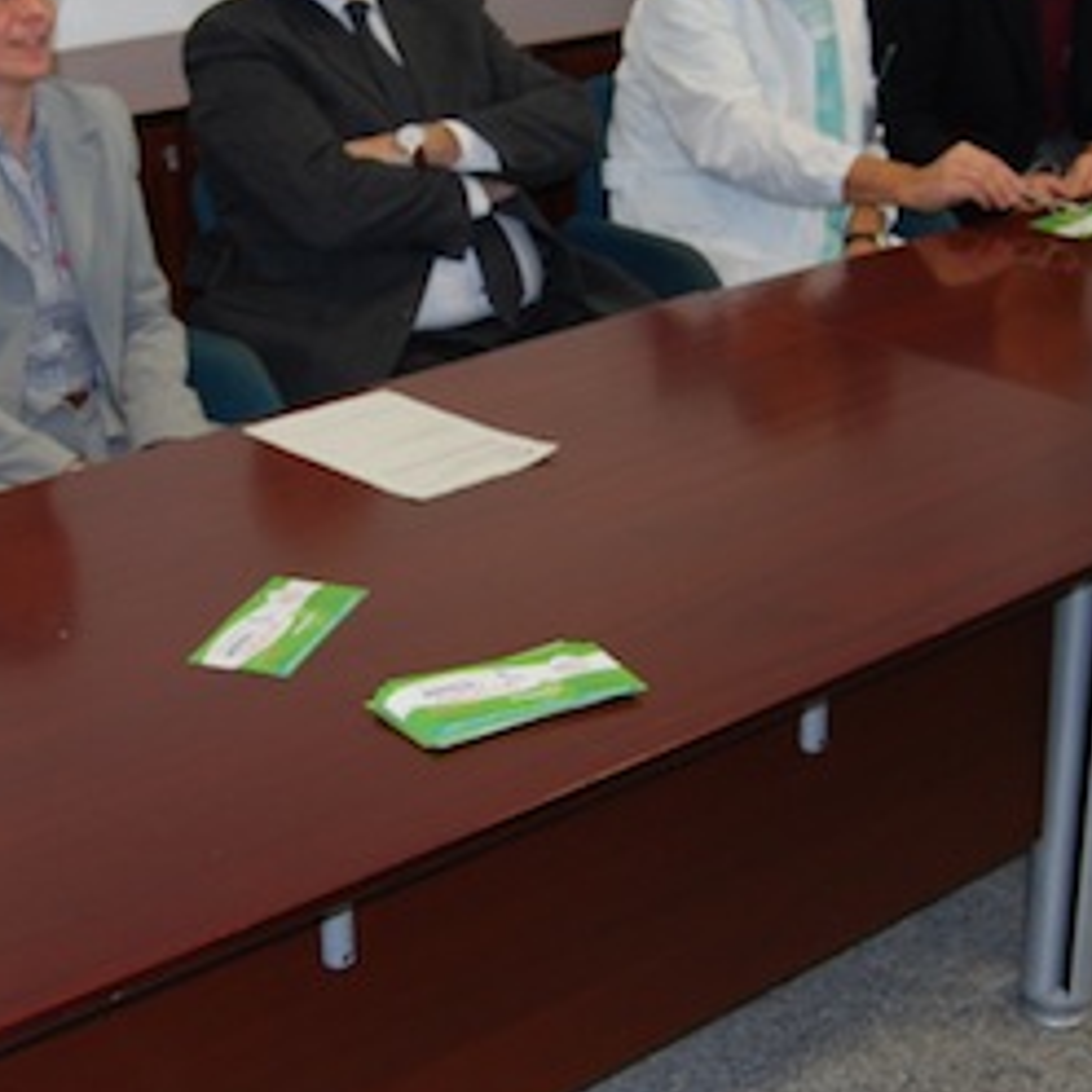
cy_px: 480
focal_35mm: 74
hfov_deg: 23.3
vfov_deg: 23.3
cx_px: 410
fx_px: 2641
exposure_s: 1/60
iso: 200
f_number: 3.5
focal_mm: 18
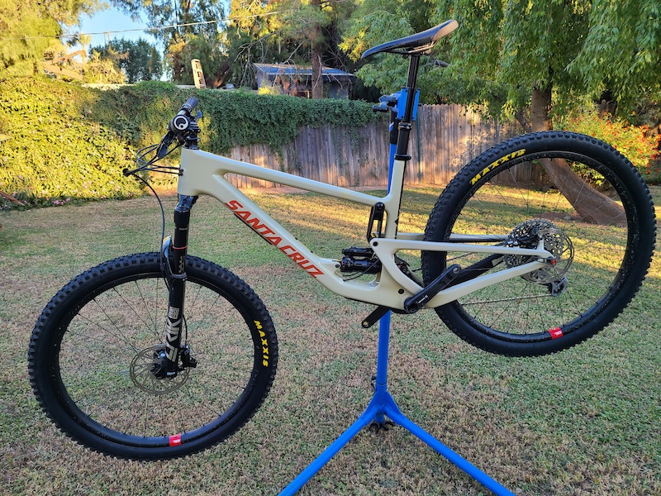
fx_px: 496
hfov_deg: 67.3
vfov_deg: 53.1
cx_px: 330
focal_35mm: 26
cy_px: 248
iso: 40
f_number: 1.8
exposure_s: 1/119
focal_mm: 5.4
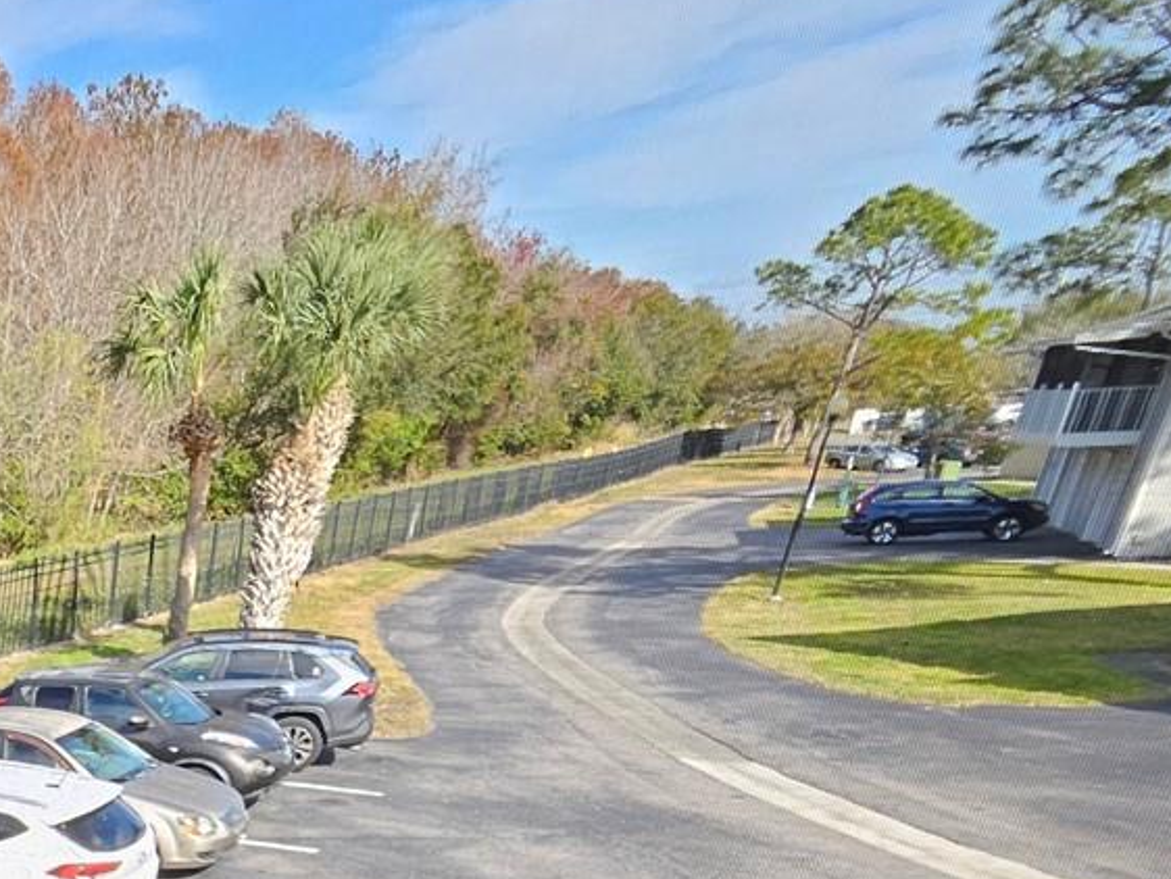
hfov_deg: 34.3
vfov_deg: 31.5
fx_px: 1252
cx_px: -375
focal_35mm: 37
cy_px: 1087
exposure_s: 1/176
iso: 32
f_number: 2.2
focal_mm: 1.7
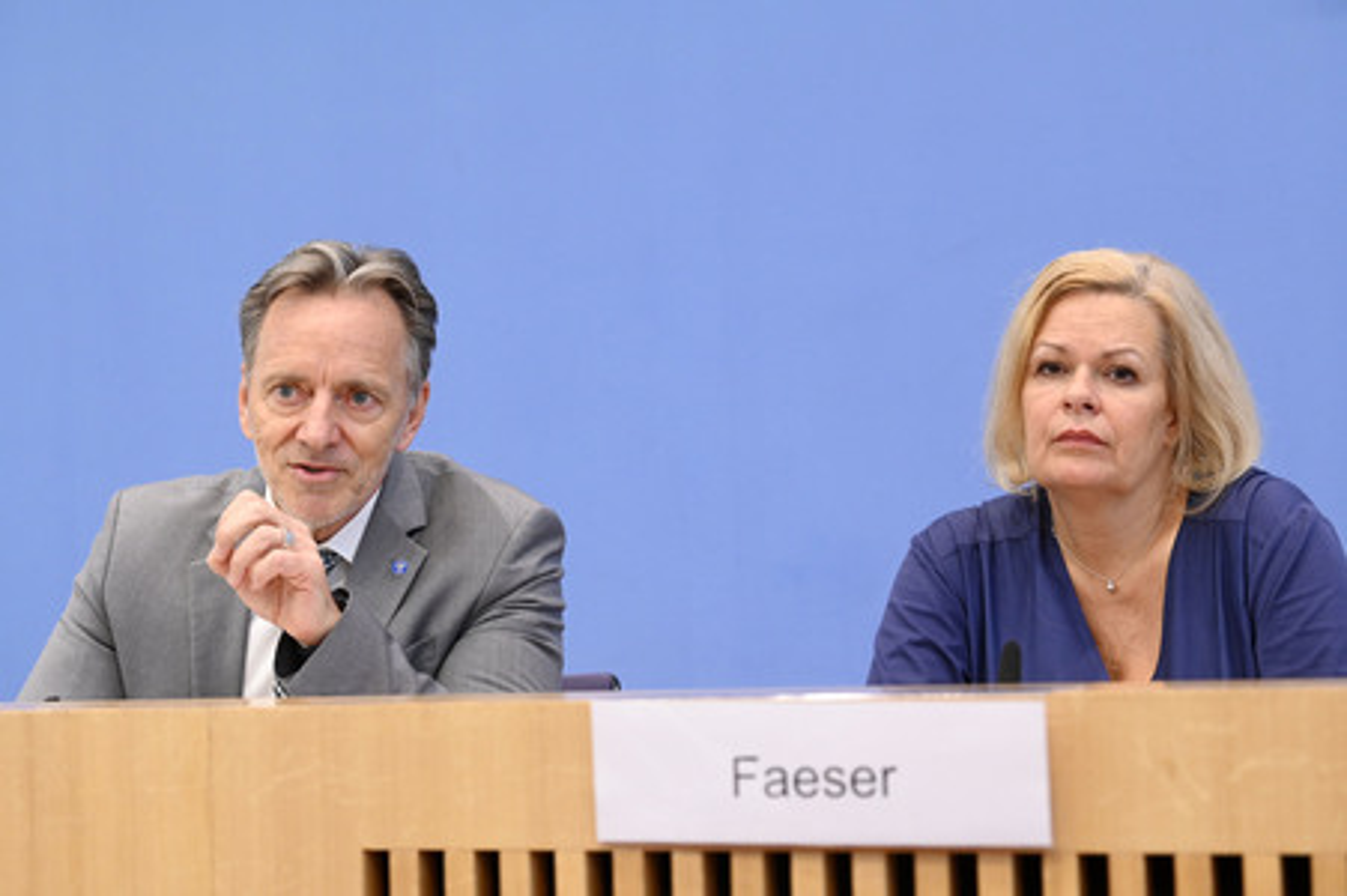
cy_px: 448
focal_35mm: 70
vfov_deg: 19.4
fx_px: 2617
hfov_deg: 28.9
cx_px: 674
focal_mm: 70
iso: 3200
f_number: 5.6
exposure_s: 1/400
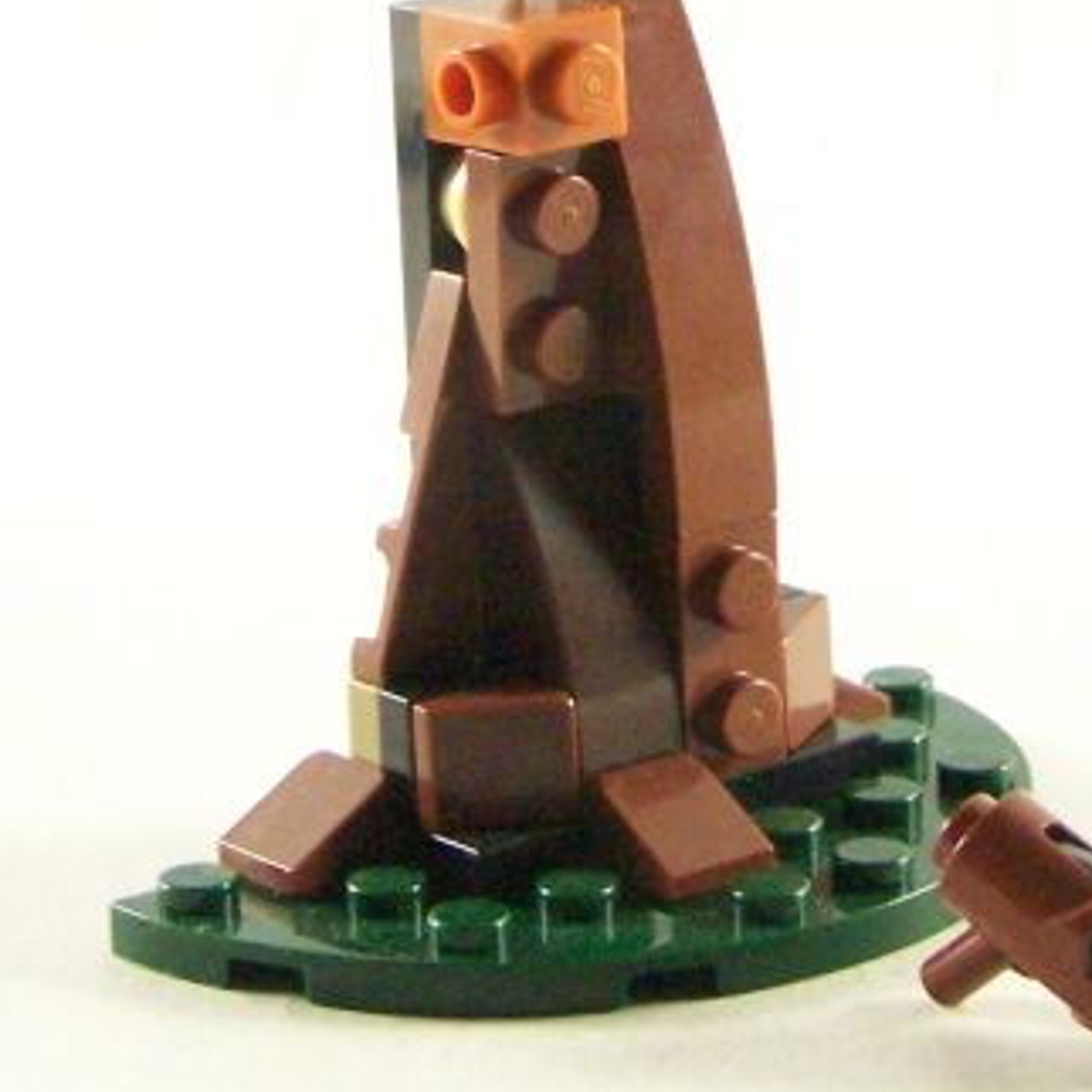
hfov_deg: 12.9
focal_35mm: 135
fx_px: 4818
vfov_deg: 12.7
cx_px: 746
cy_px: -68
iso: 400
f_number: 3.2
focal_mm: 8
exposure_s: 1/60
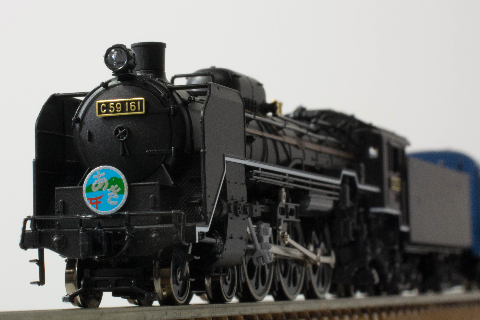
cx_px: 240
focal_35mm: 108
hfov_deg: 18.9
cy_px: 160
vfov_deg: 12.7
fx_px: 1440
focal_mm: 40
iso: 400
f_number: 25
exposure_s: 1/1.25
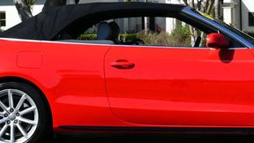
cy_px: -3
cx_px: 161
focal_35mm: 112
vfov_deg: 10.7
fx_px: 754
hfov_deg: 19.1
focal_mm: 24
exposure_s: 1/320
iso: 100
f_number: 9
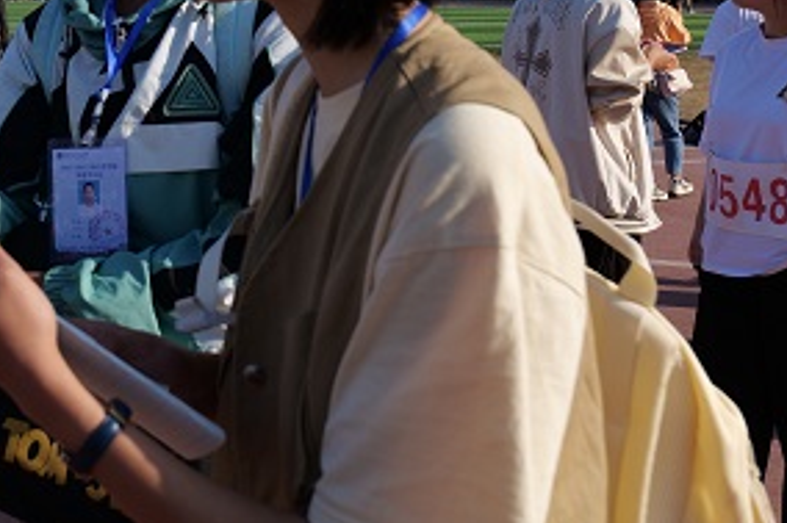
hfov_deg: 32.8
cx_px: 44
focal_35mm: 57
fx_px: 1245
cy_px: -14
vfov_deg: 22.7
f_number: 7.1
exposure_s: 1/320
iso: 100
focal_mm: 27
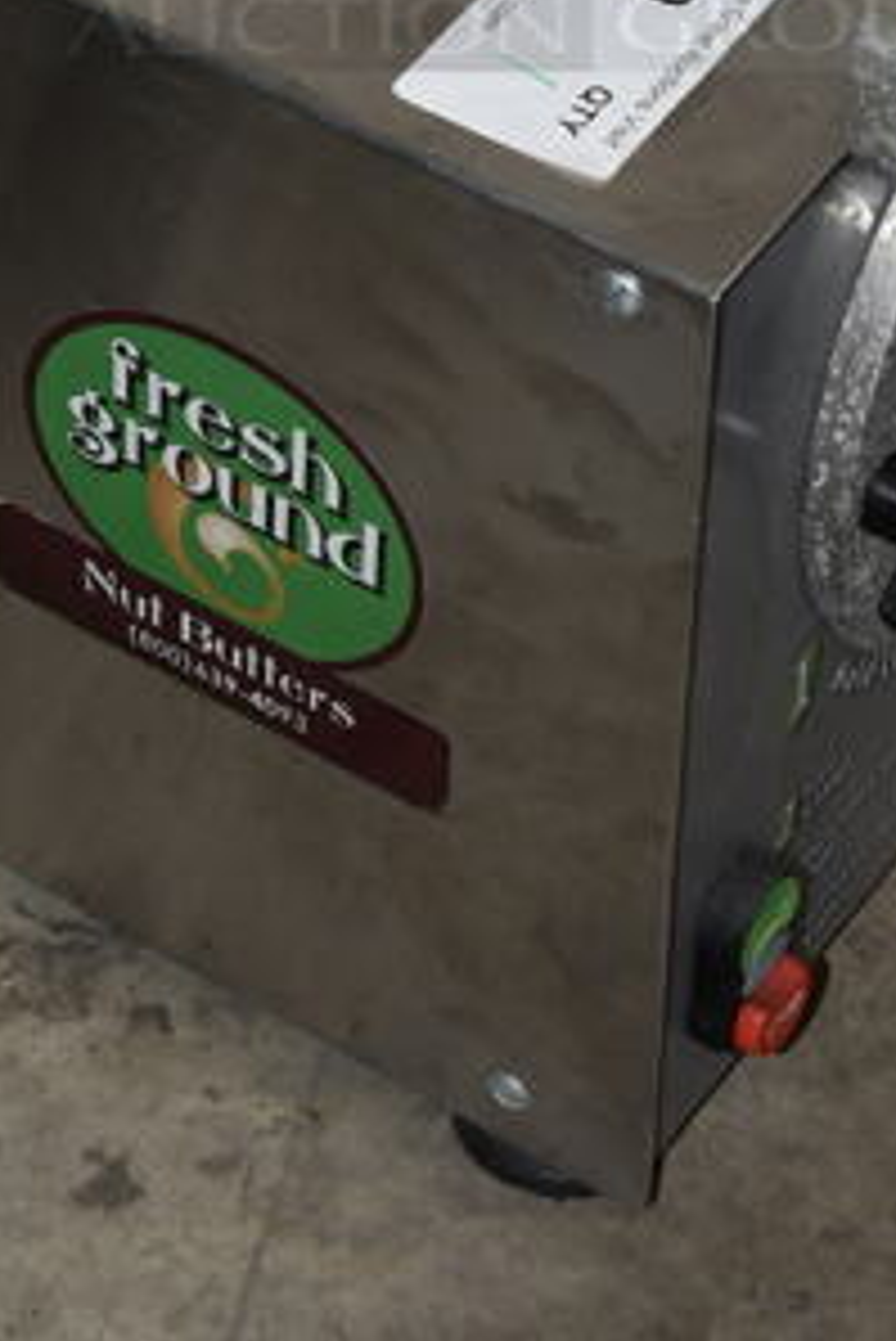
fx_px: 5817
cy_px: -164
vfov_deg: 12.9
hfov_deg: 8.8
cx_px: 540
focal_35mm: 156
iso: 200
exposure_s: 1/30
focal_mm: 34
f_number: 5.6
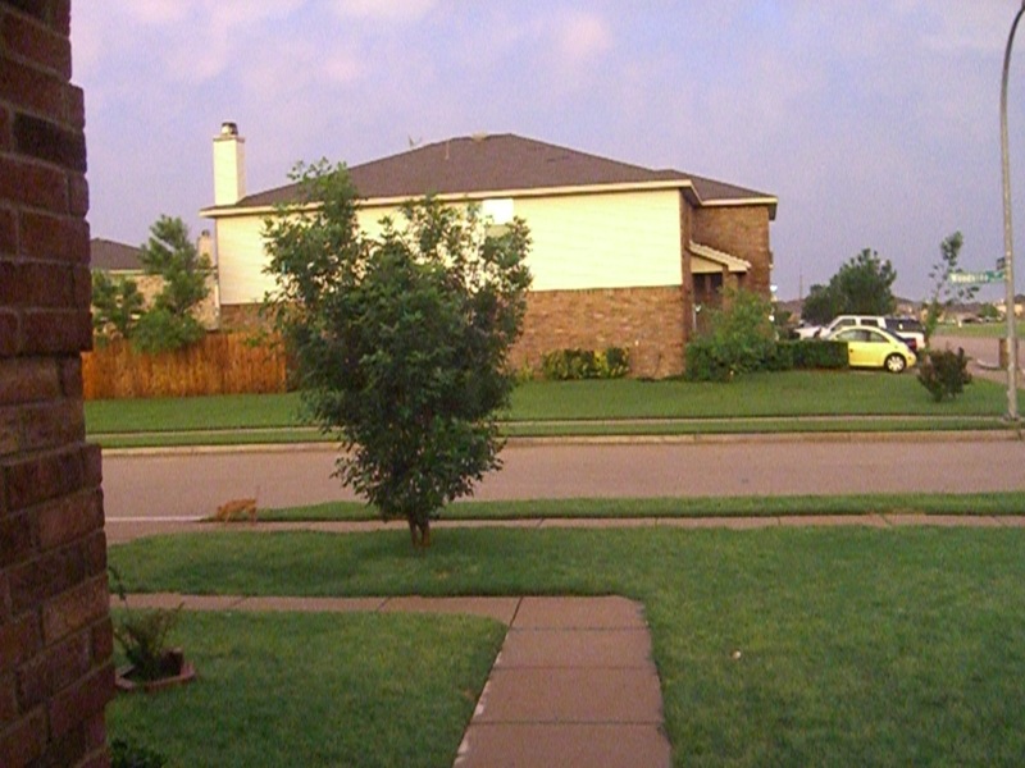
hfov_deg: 49.0
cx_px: 512
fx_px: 1125
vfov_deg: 37.7
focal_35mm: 38
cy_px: 384
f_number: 2.8
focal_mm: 7.9
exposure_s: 1/50
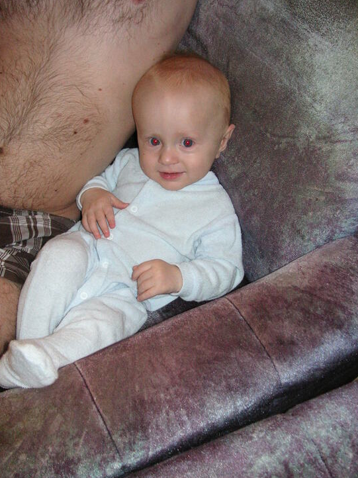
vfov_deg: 45.8
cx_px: 184
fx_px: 566
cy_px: 230
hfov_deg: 35.1
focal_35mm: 41
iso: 160
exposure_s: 1/45
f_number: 2.8
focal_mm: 6.1
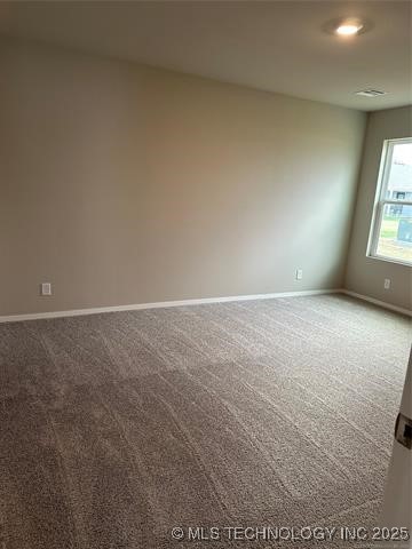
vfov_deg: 71.6
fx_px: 381
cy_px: 274
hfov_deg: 56.8
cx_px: 206
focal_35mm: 24
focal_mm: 6.86
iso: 160
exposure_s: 1/60
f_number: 1.78
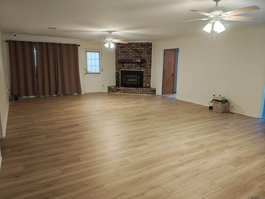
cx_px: 132
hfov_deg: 69.4
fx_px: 191
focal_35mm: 25
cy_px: 100
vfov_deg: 54.9
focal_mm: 4.68
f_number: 1.7
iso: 1975
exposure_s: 1/60
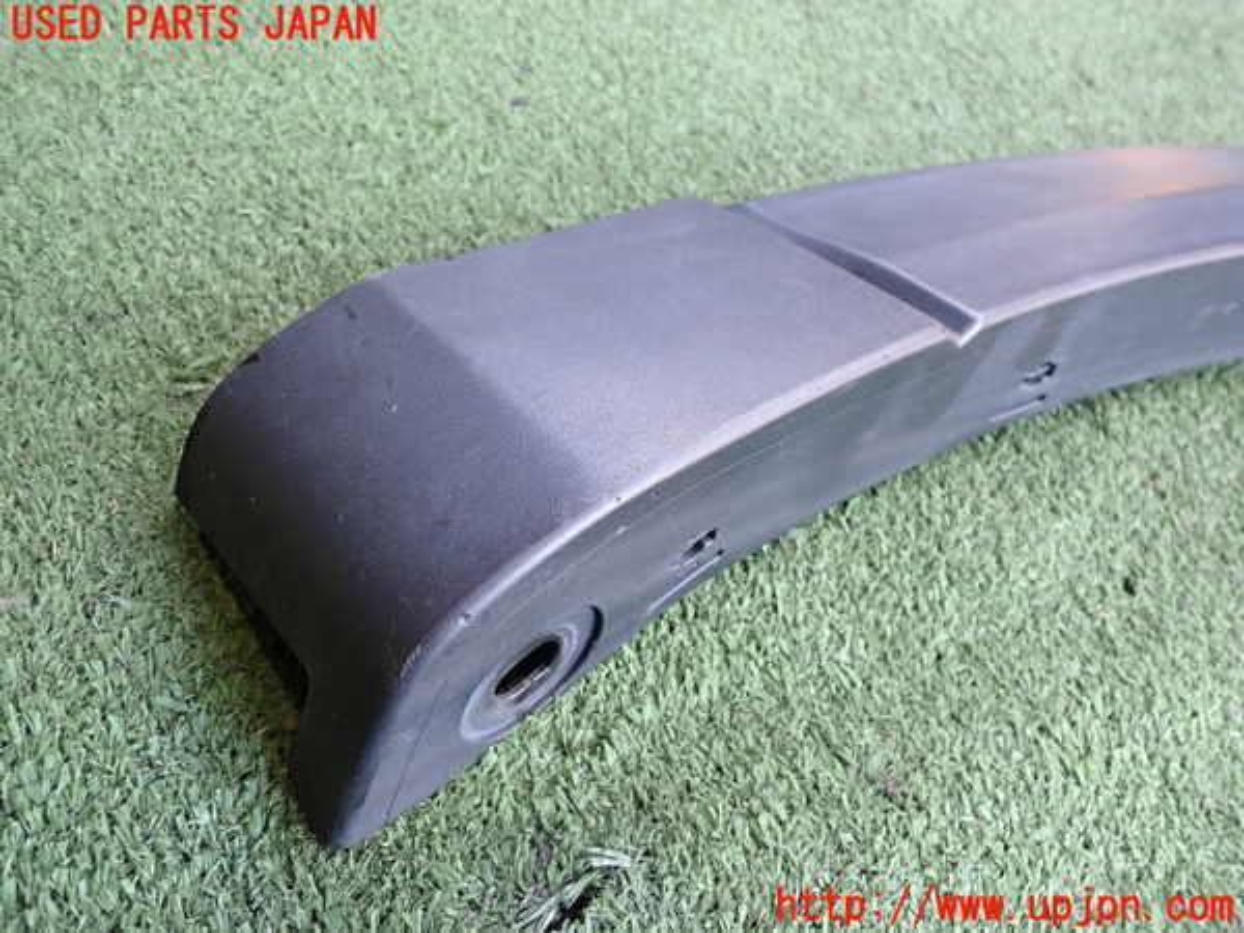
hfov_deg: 60.0
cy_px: 466
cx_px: 622
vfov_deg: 46.8
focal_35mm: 30
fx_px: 1078
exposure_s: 1/80
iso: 250
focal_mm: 5.4
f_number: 2.3
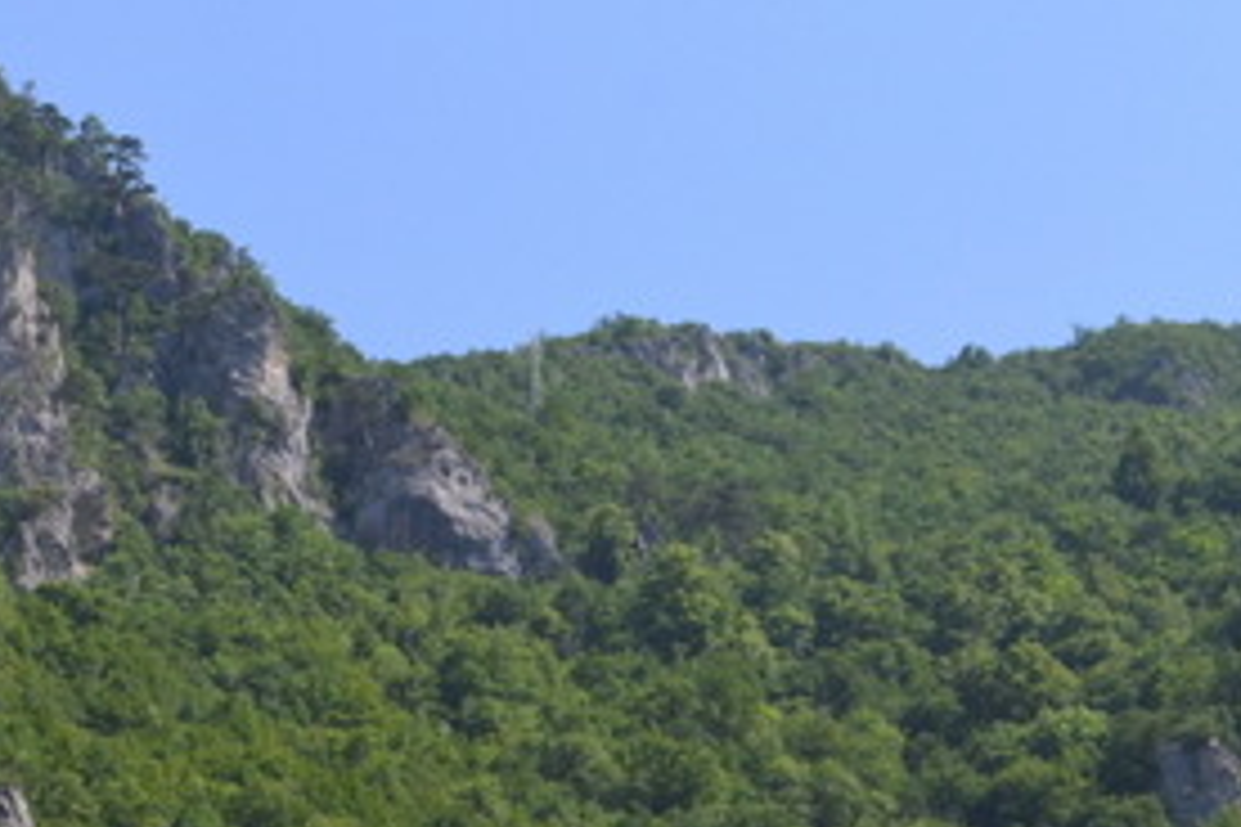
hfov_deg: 14.0
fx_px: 4791
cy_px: 661
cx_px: -540
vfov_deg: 9.8
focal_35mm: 139
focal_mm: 32
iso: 400
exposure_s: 1/320
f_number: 10
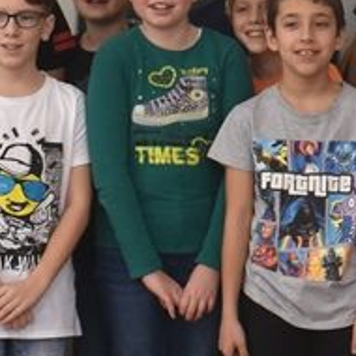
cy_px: -59
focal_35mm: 158
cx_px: 508
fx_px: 1842
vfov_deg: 10.9
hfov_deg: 10.7
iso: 500
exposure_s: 1/40
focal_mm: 23
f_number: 8
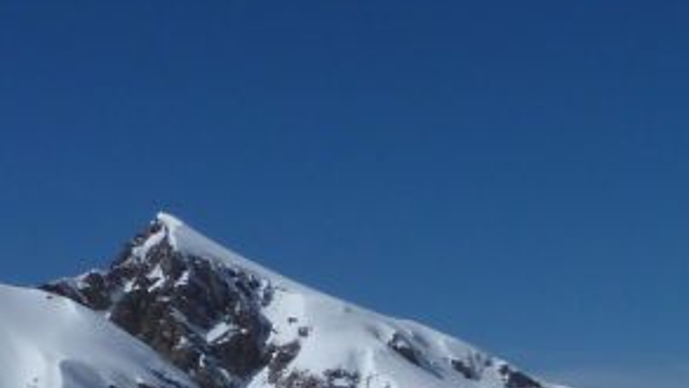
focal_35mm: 93
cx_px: 1157
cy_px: 818
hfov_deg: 18.9
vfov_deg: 11.5
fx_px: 1700
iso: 80
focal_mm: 4.1
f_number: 6.3
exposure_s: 1/1300
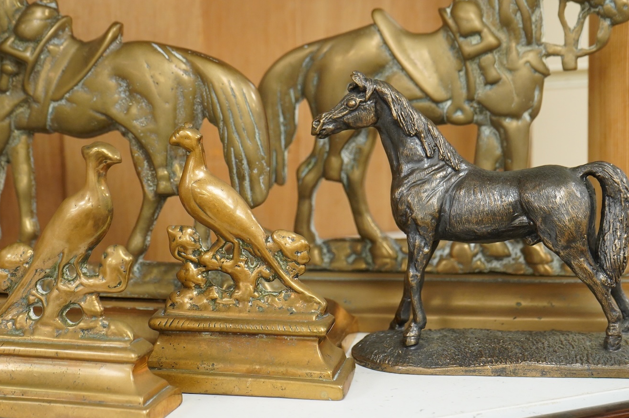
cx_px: 327
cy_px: 230
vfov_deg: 17.5
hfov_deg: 26.0
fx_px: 1362
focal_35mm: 78
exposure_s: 1/80
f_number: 7.1
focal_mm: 60
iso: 2500
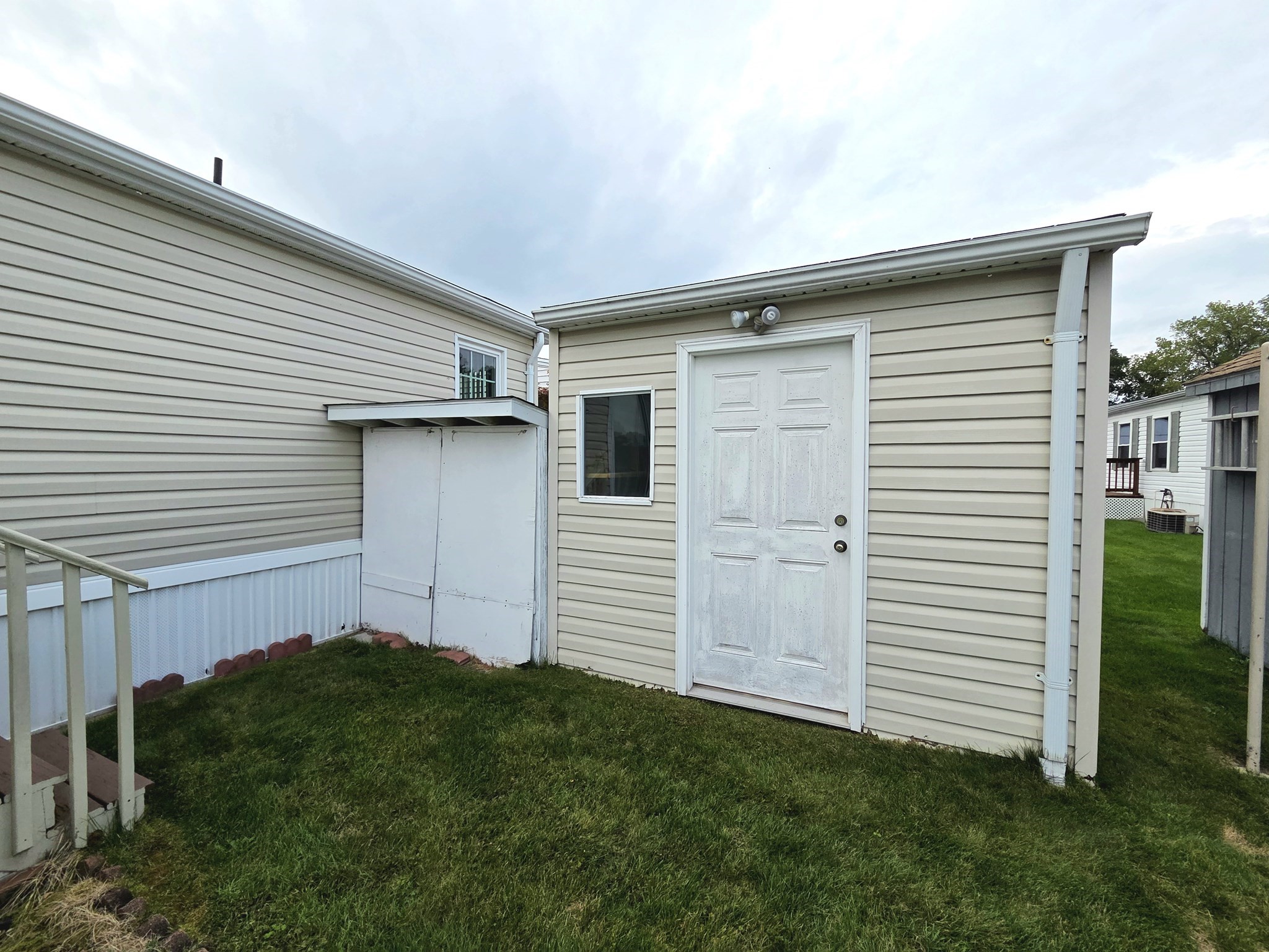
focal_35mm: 13
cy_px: 476
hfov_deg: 106.2
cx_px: 634
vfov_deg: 89.9
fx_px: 477
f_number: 2.2
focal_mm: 2.2
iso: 125
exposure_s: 1/2000
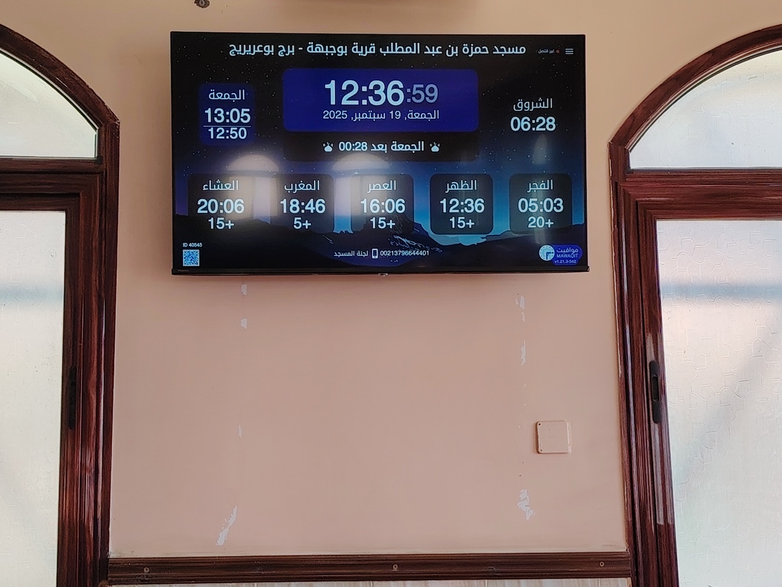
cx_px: 391
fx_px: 1333
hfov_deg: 32.7
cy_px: 294
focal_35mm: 59
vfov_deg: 24.8
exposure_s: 1/100
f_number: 1.75
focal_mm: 5.25
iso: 117
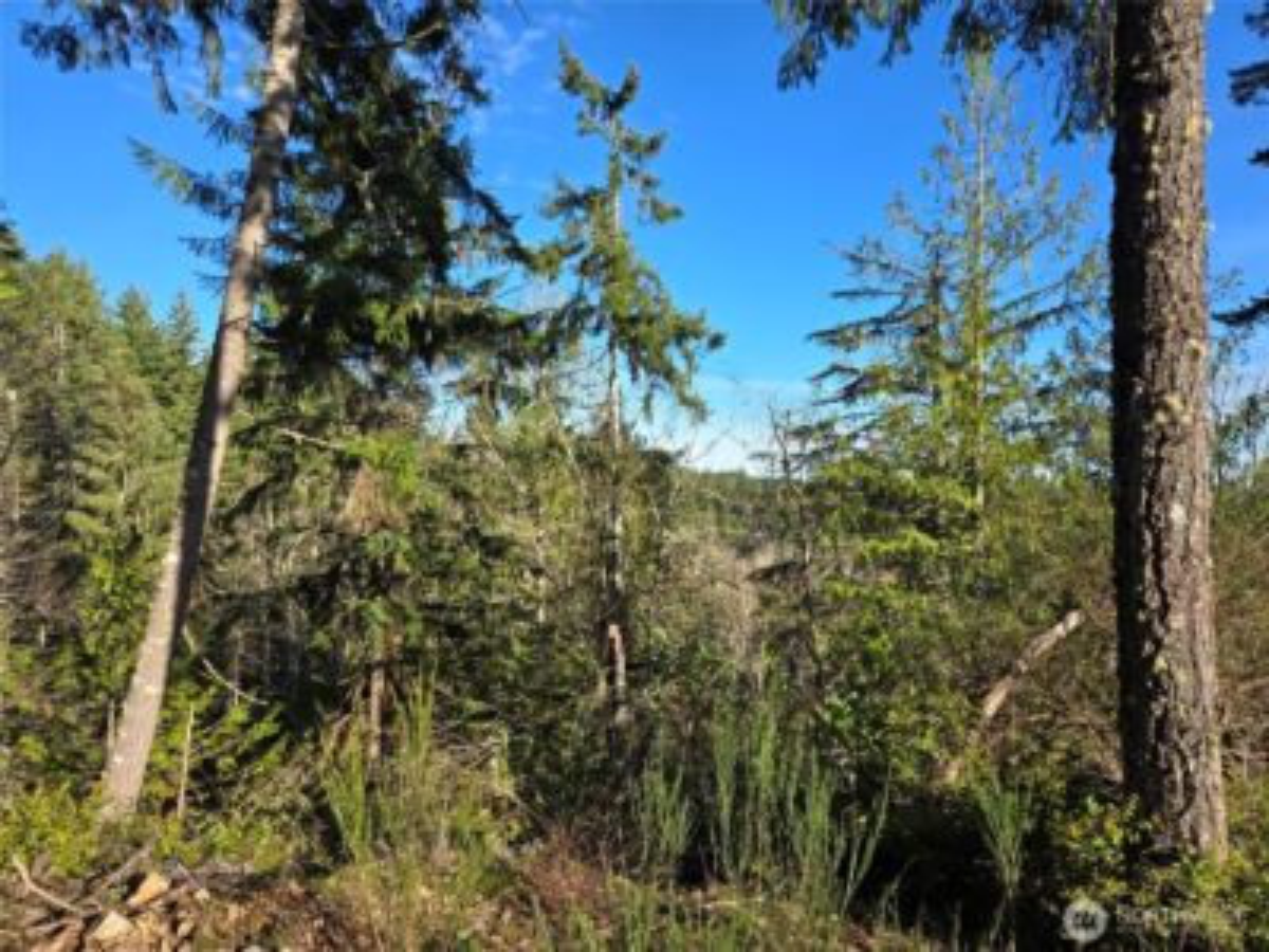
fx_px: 843
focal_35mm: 23
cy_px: 476
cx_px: 634
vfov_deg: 58.9
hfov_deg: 73.9
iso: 25
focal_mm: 5.4
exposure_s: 1/850
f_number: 1.8
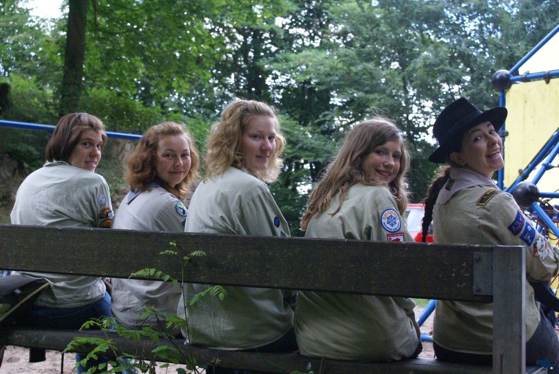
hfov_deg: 33.4
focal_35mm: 60
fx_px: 933
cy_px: 187
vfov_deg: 22.7
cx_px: 280
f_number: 5.6
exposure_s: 1/125
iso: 800
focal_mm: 40
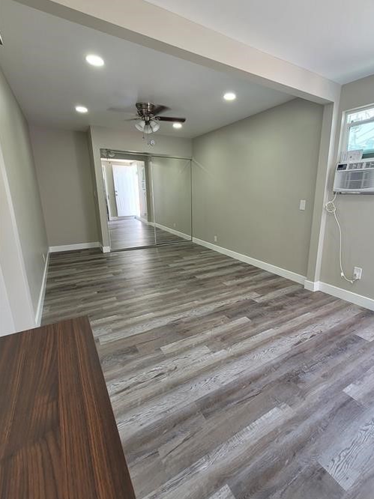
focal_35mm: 15
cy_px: 252
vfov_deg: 98.2
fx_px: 216
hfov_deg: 81.2
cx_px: 214
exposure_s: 1/60
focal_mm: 2.2
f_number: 2.2
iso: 80
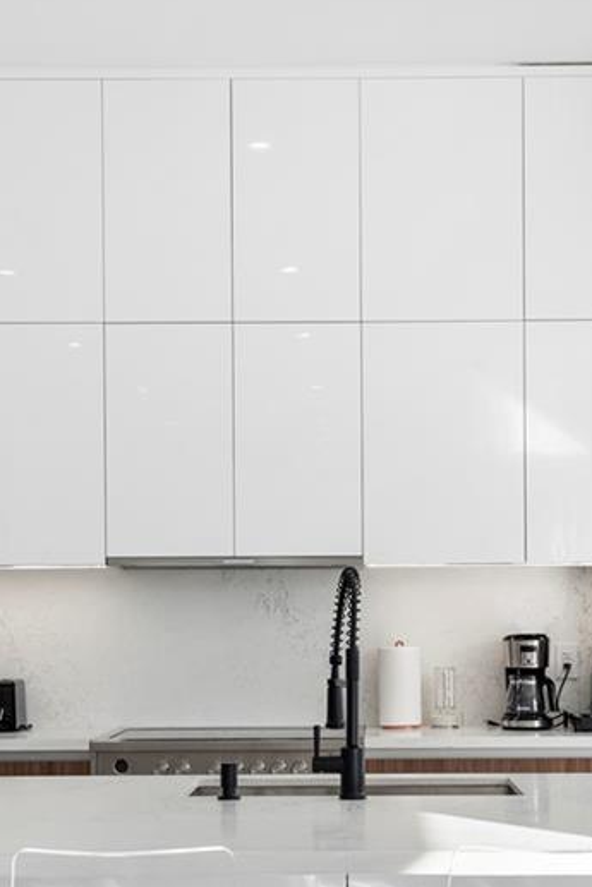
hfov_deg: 20.9
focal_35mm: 65
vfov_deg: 30.5
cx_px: 357
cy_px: 656
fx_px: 1602
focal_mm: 21
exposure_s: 1/125
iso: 320
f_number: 8
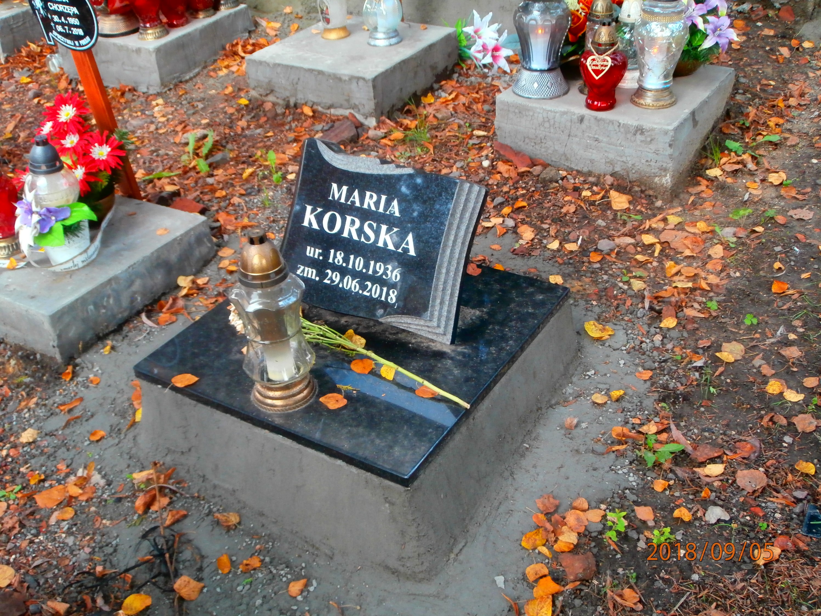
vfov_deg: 37.7
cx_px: 410
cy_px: 308
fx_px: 901
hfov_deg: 49.0
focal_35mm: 38
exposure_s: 1/80
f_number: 3.9
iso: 200
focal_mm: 6.67
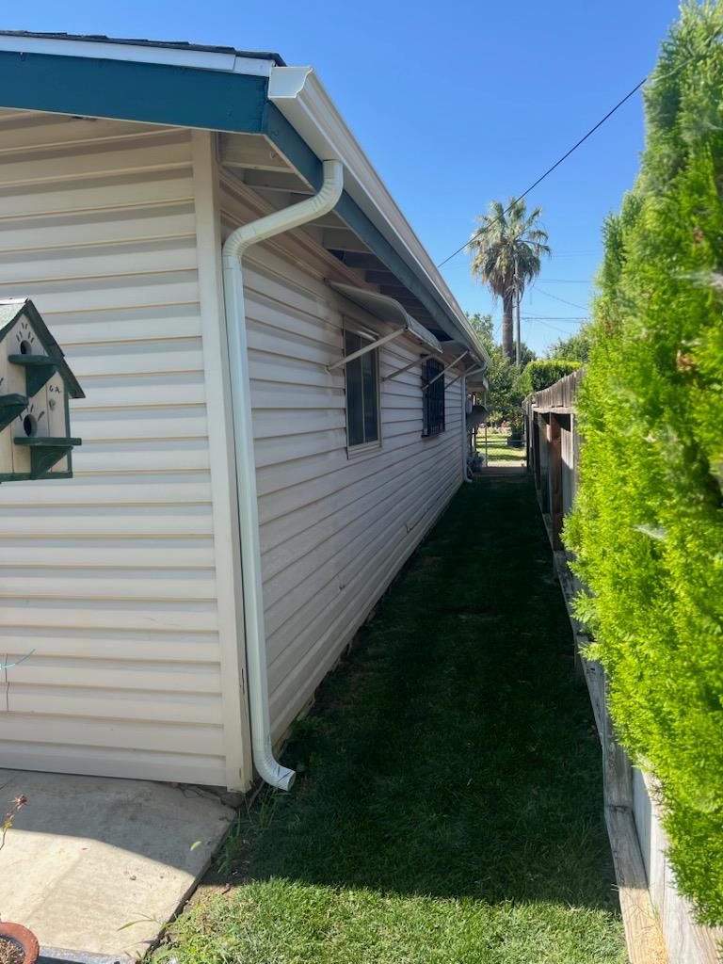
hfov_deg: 53.1
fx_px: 724
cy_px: 482
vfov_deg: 67.3
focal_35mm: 26
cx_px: 362
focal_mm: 5.7
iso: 50
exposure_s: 1/1669
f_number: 1.5
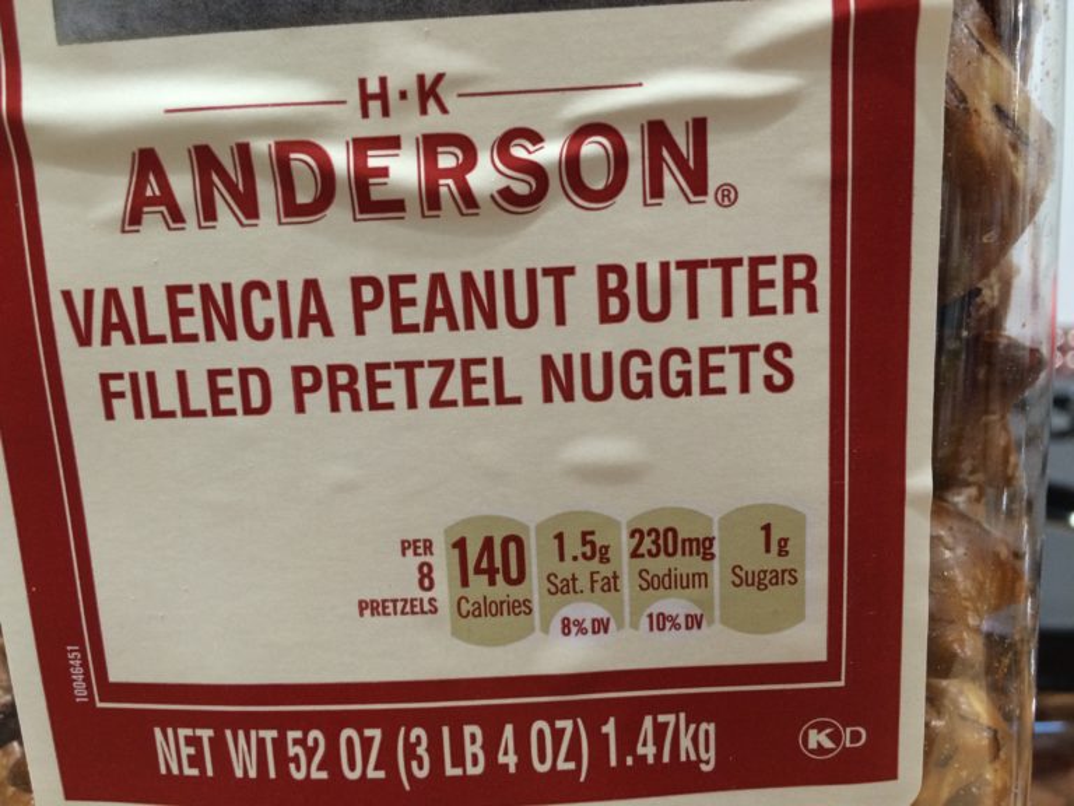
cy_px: 403
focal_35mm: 29
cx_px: 537
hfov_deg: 61.7
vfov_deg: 48.2
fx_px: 900
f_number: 2.2
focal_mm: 4.15
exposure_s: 1/30
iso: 160
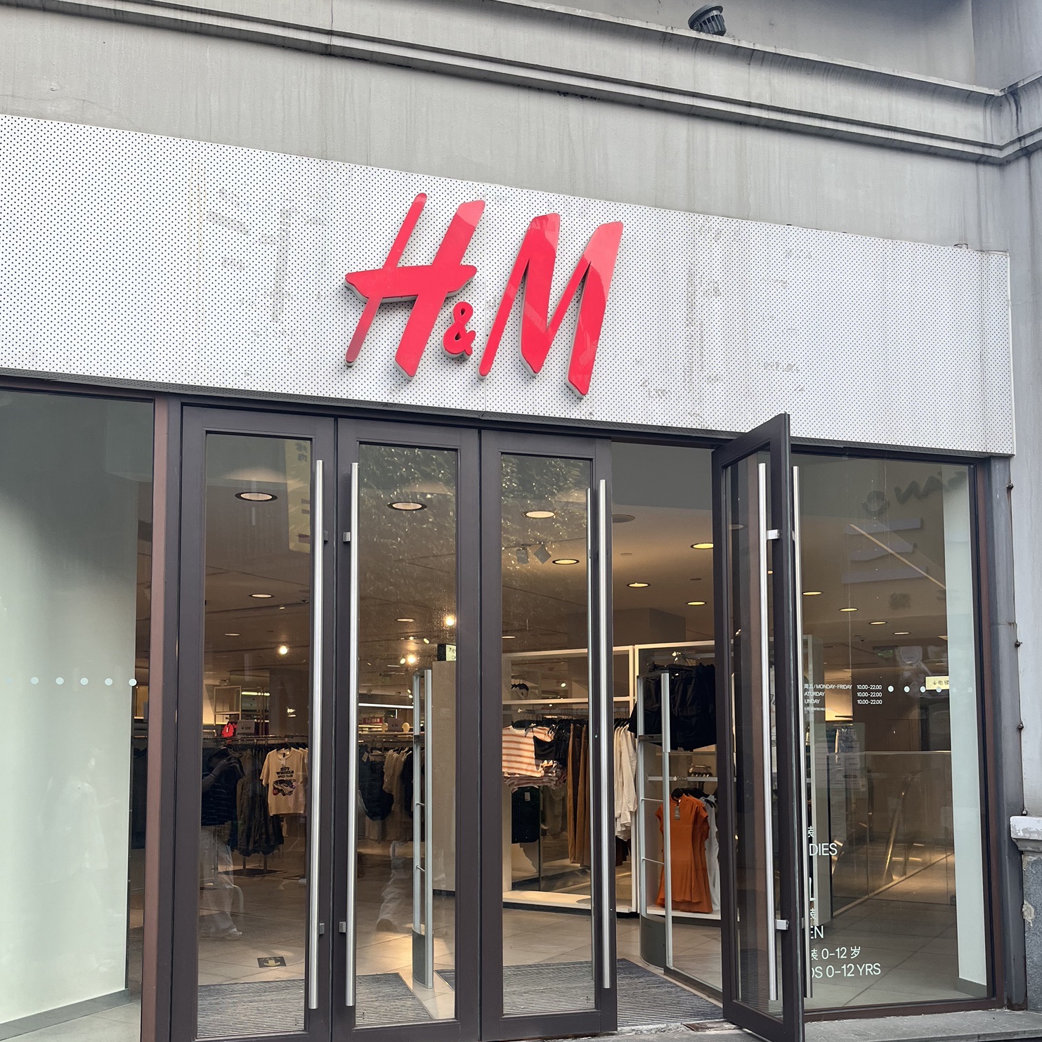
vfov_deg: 51.7
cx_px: 521
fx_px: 1056
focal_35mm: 31
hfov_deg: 52.5
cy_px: 682
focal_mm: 5.1
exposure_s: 1/473
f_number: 1.6
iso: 50
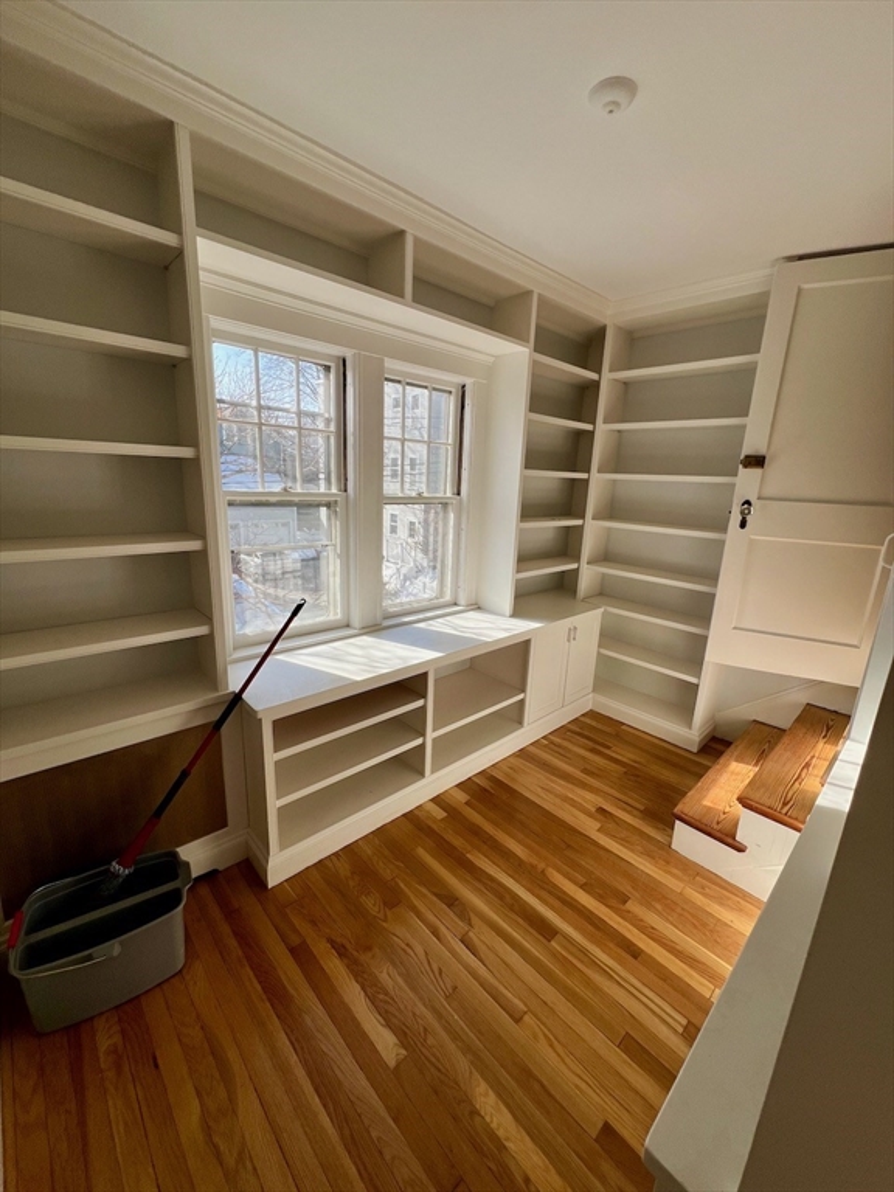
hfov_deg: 89.9
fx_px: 448
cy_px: 596
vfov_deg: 106.2
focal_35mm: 13
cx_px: 447
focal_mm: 1.57
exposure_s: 1/461
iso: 32
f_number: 1.8
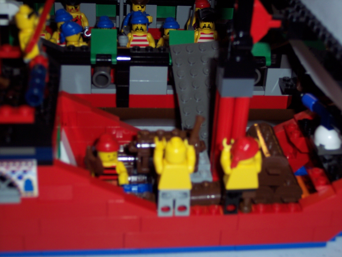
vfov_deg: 22.6
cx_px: 171
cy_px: 128
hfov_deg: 29.8
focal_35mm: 65
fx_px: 642
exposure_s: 1/90
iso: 100
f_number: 3.4
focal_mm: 13.3
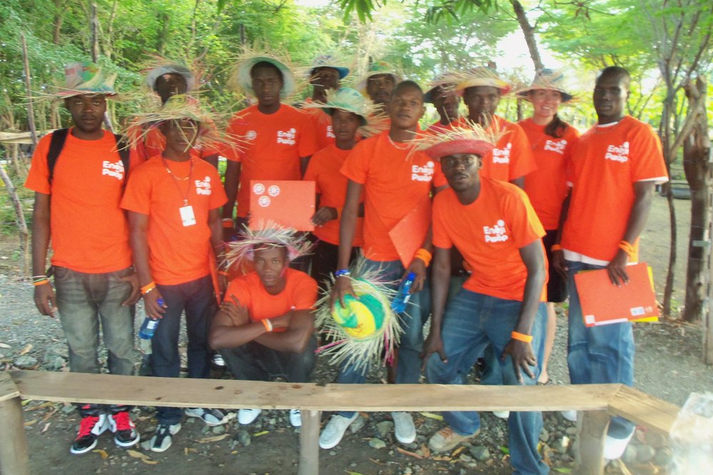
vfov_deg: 42.3
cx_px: 366
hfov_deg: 60.3
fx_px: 614
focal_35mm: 31
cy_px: 254
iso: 200
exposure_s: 1/30
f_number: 3.4
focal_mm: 5.2
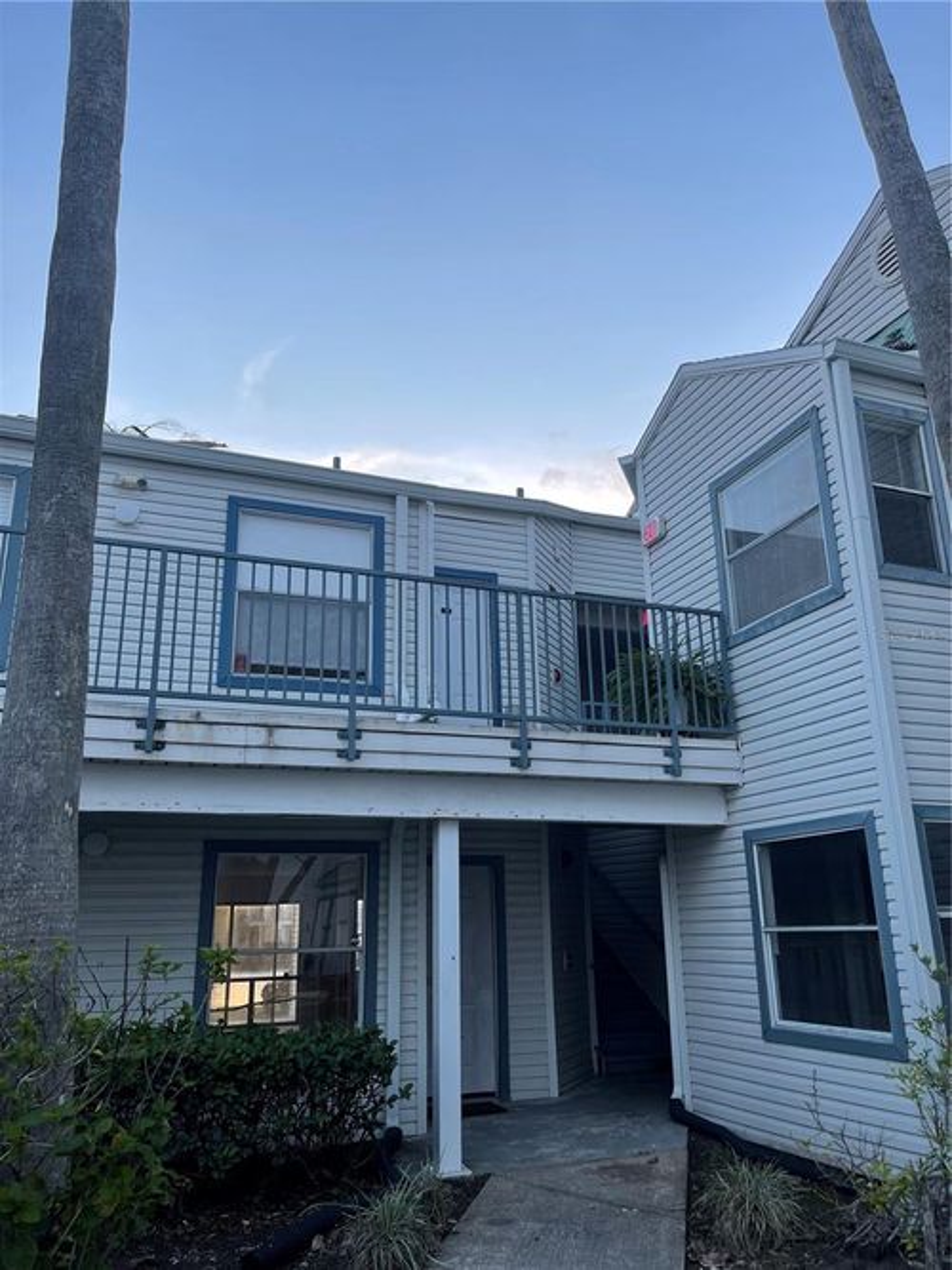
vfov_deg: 69.4
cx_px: 476
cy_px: 635
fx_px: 917
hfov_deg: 54.9
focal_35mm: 25
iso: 40
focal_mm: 5.1
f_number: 1.6
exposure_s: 1/121
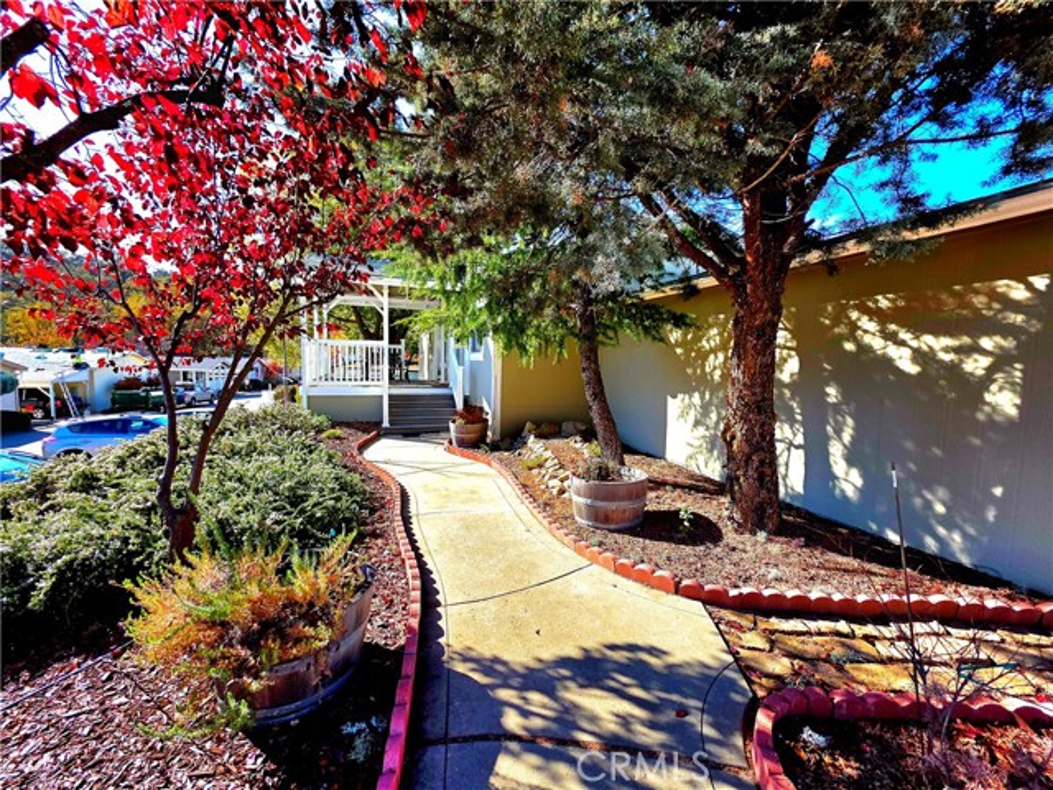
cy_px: 395
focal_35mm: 13
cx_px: 526
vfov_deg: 89.9
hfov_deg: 106.2
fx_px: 395
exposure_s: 1/833
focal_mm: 2.2
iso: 40
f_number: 1.9
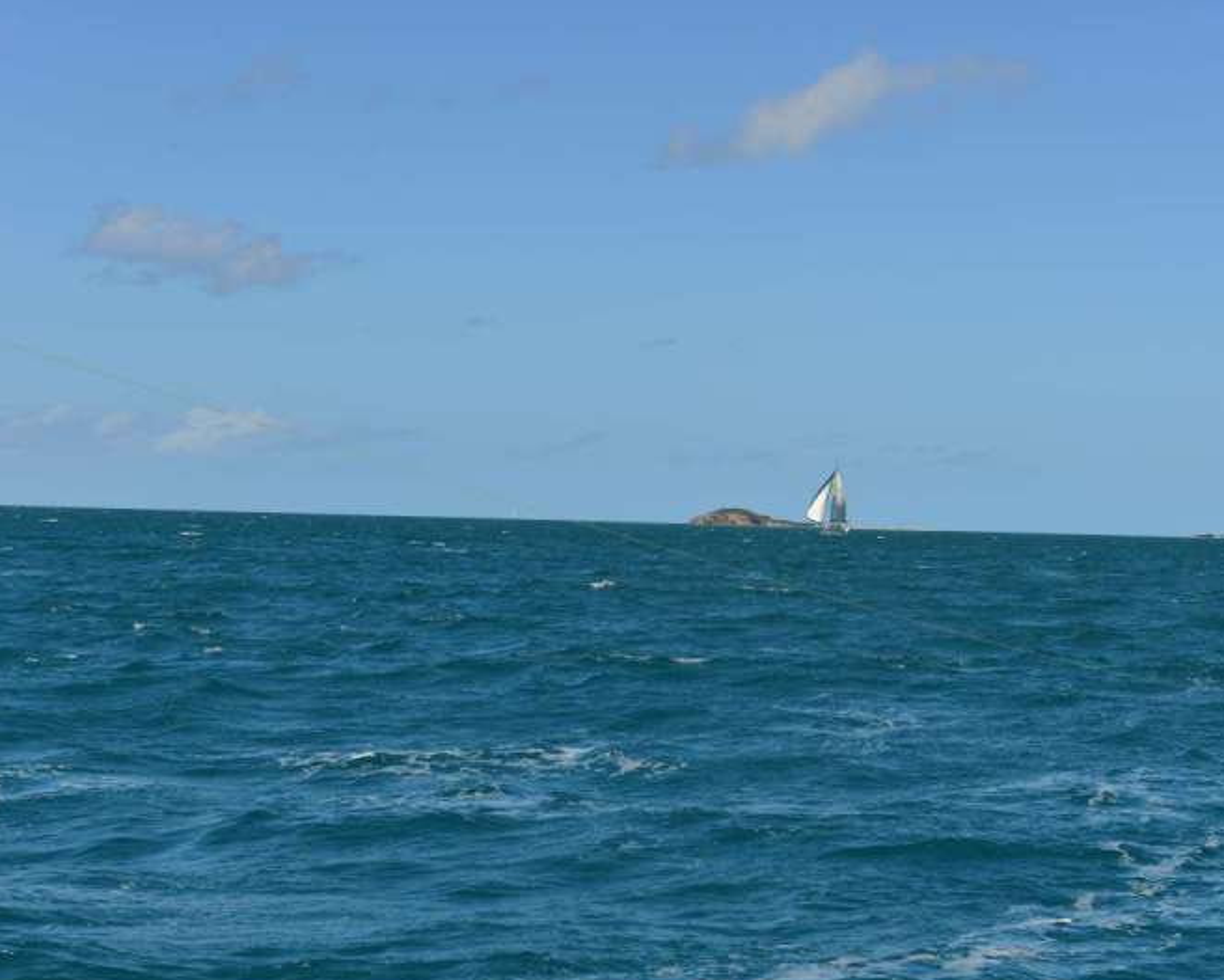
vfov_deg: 19.2
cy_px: 492
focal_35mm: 80
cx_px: 728
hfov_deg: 23.8
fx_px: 2899
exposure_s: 1/500
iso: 250
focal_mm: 70
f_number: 11
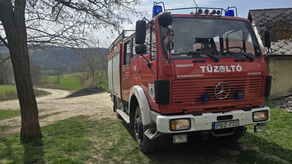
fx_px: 201
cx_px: 141
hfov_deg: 71.9
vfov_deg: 44.3
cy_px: 74
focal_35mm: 26
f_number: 1.7
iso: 12
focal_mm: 6.3
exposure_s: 1/1111
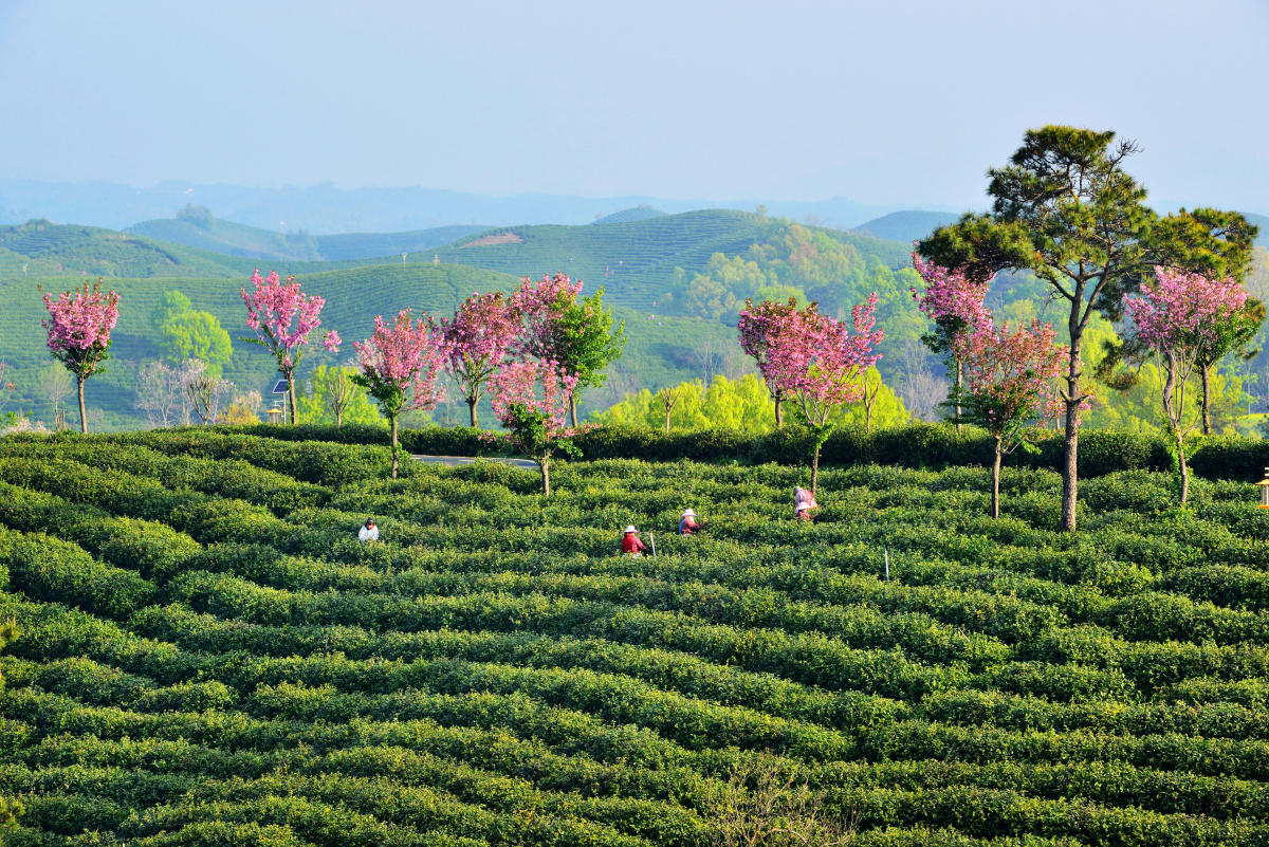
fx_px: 5465
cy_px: 424
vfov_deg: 8.9
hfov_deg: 13.2
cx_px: 634
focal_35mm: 155
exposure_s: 1/125
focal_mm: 155
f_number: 16
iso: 320
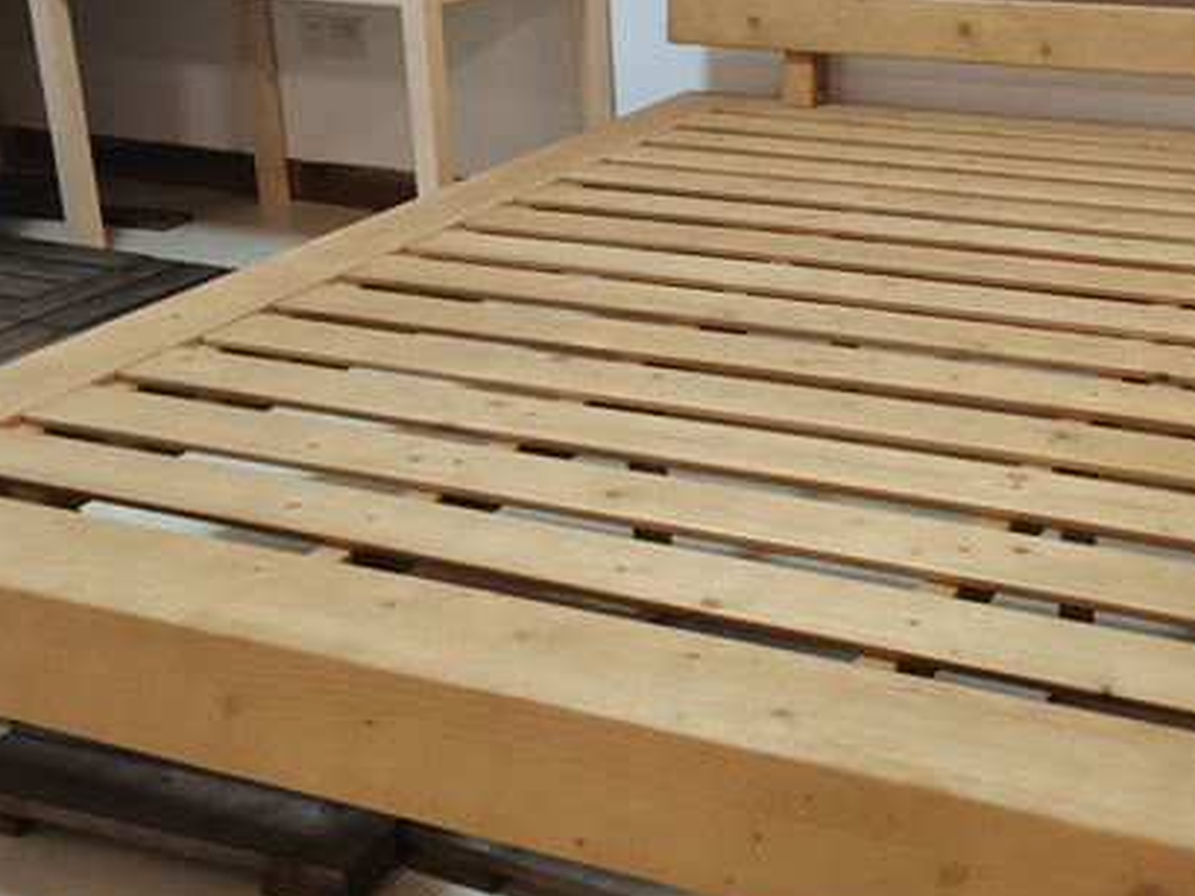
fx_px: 1761
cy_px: 310
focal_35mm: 51
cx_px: 864
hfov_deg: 36.8
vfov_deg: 28.4
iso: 320
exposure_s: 1/50
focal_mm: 5.58
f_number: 1.8
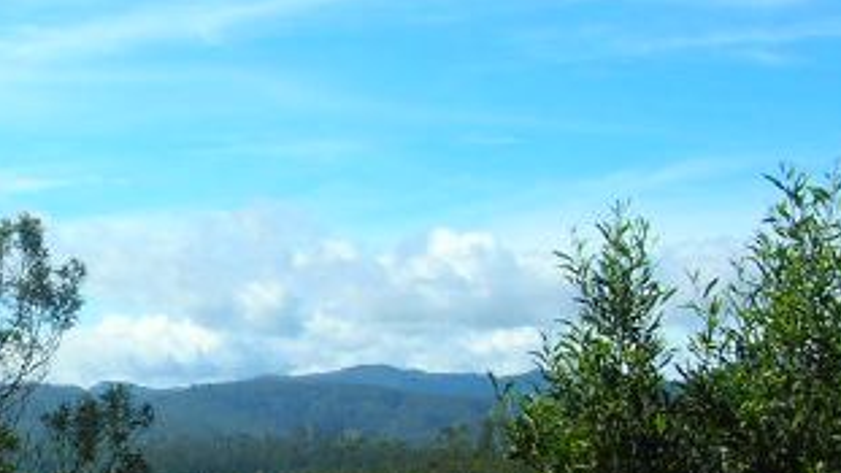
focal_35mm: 98
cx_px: -70
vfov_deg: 12.3
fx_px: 2186
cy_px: 330
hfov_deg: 20.8
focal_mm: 5.8
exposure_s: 1/276
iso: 50
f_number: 5.6
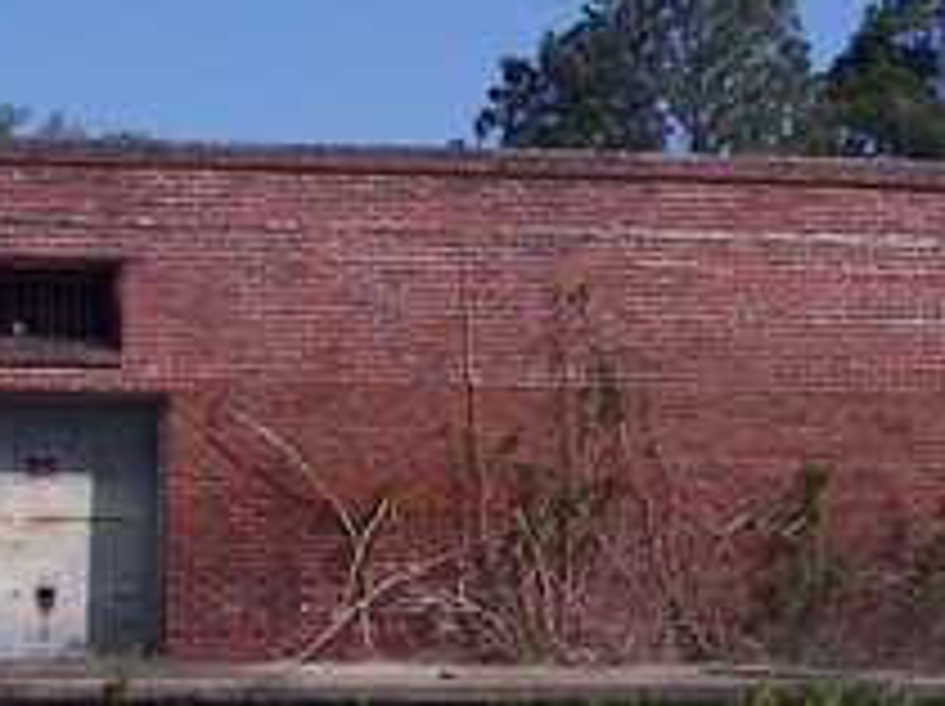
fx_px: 3818
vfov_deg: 10.6
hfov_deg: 13.9
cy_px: 184
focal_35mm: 140
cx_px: 961
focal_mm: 6.3
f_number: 5.6
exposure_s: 1/750
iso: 80
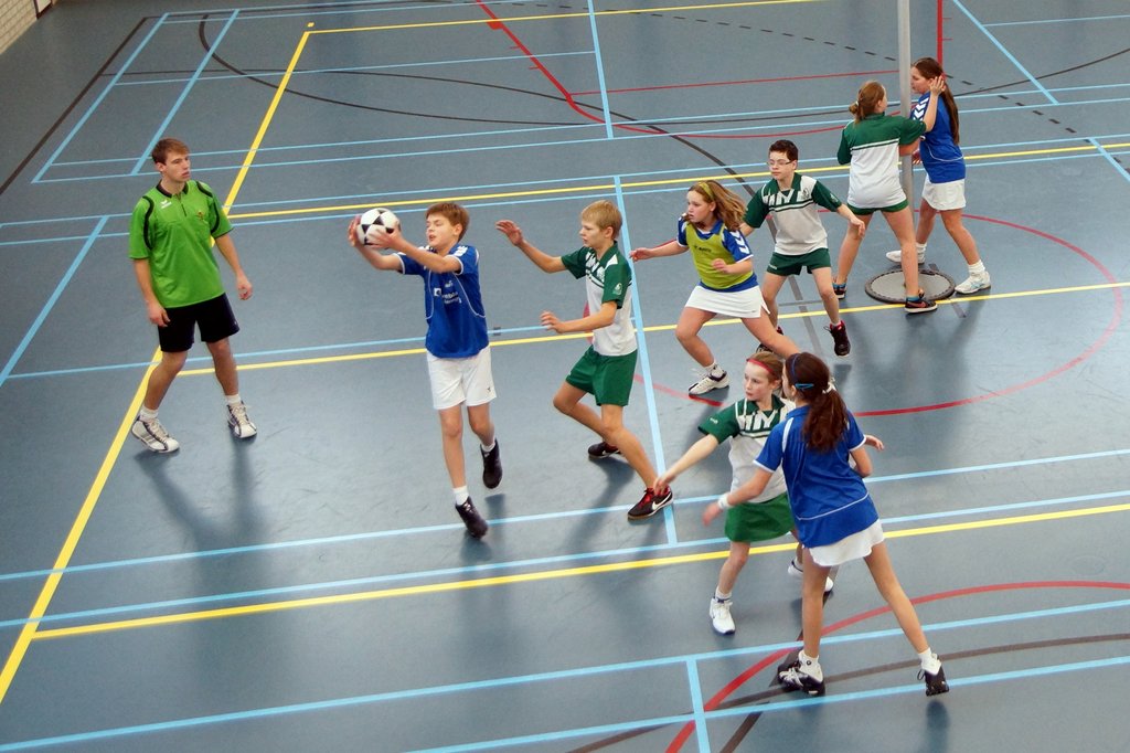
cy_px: 376
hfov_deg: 53.1
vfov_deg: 36.8
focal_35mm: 36
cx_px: 565
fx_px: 1130
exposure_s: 1/200
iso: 1000
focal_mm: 24
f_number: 3.2
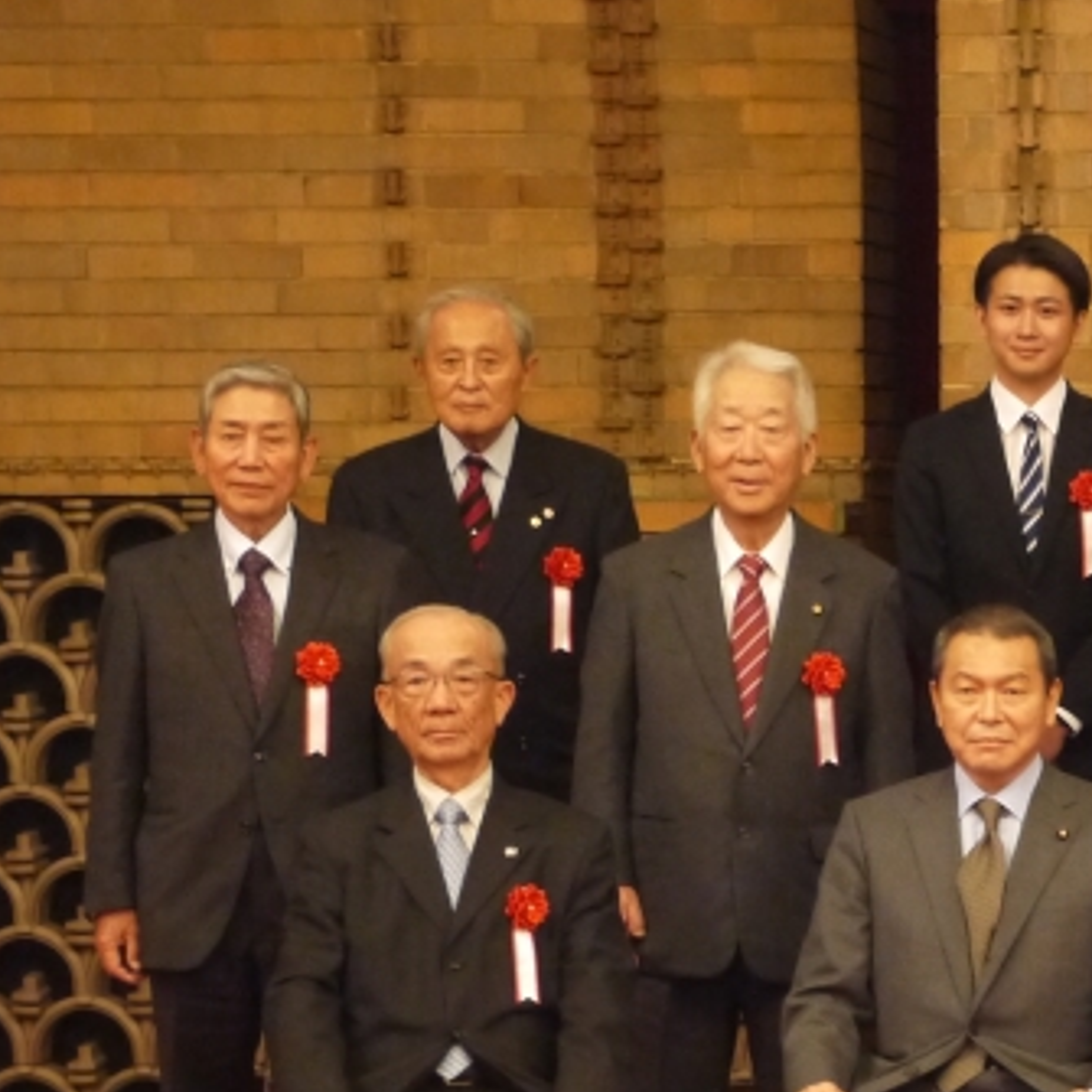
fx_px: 5782
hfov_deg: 10.5
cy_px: 844
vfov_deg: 10.8
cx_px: 1526
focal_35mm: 162
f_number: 5.4
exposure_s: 1/20
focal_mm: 30
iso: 1600
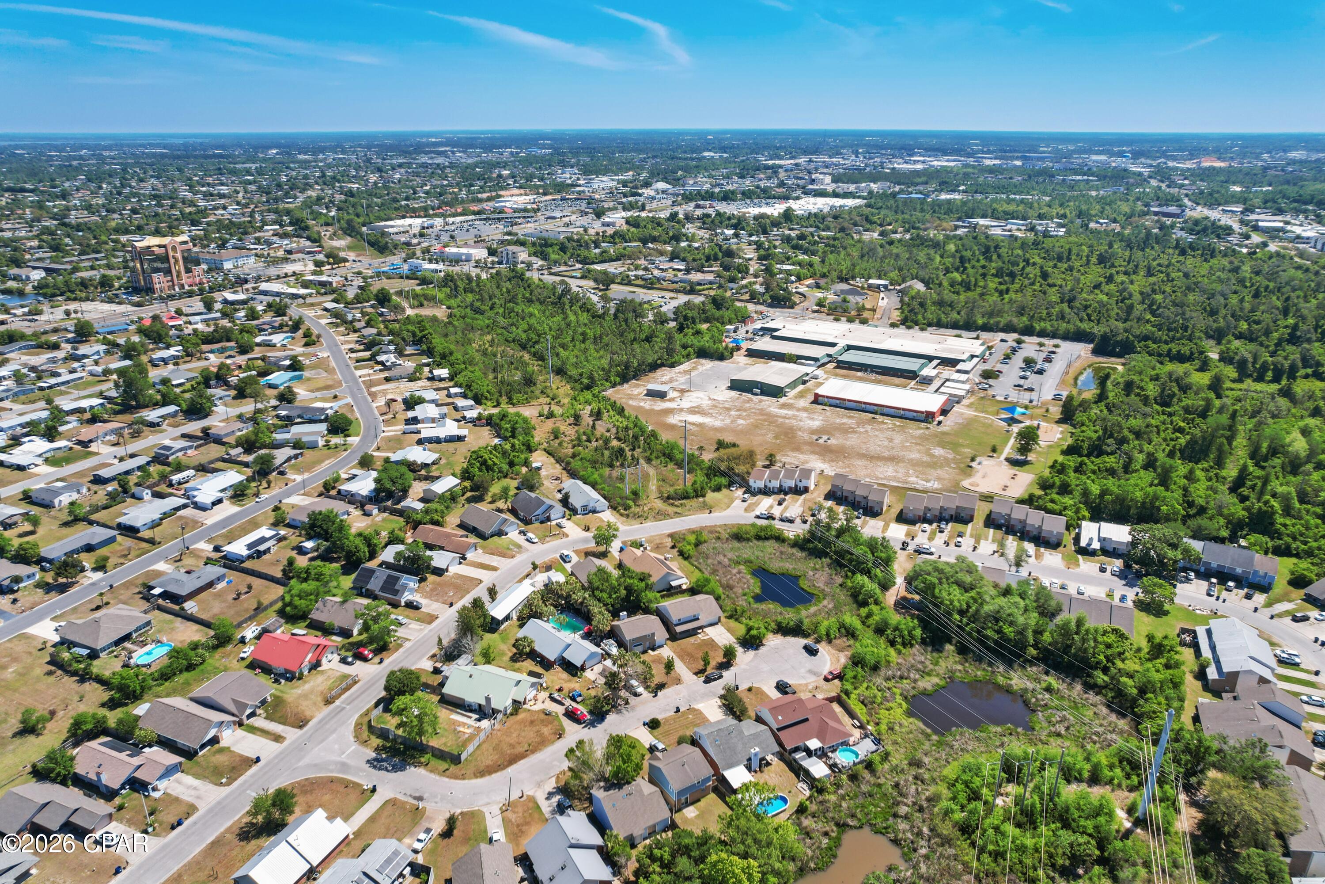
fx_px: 810
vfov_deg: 57.2
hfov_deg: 78.6
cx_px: 662
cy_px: 442
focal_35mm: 22
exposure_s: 1/1000
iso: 100
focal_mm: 8.38
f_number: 2.8
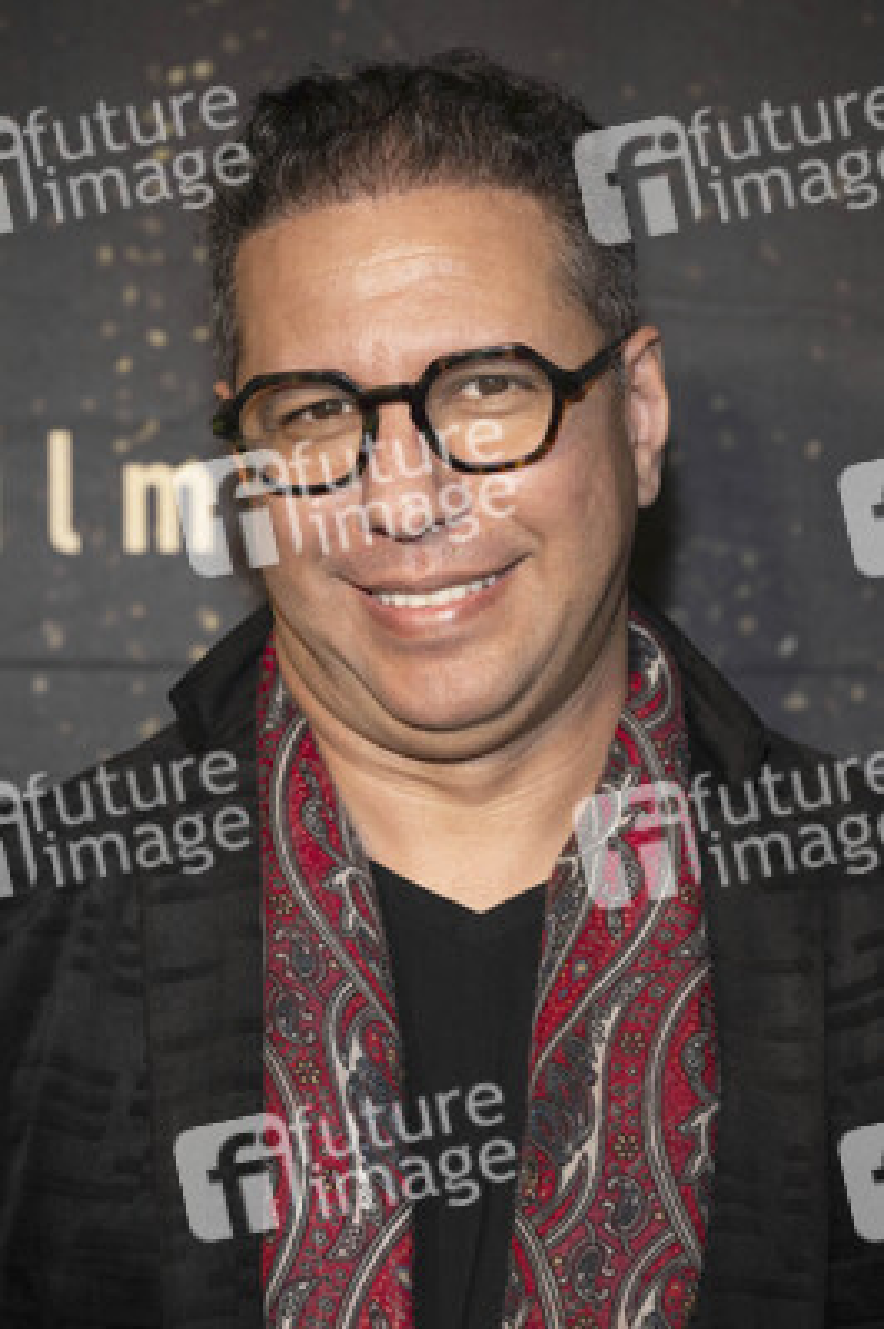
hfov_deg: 11.4
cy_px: 664
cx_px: 442
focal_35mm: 120
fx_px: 4427
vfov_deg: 17.1
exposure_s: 1/200
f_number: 5.6
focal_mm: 120
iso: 800
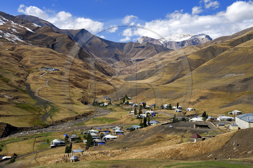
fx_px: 351
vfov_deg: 26.9
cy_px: 84
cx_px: 126
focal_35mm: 50
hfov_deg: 39.6
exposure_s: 1/320
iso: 200
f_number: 13
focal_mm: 50
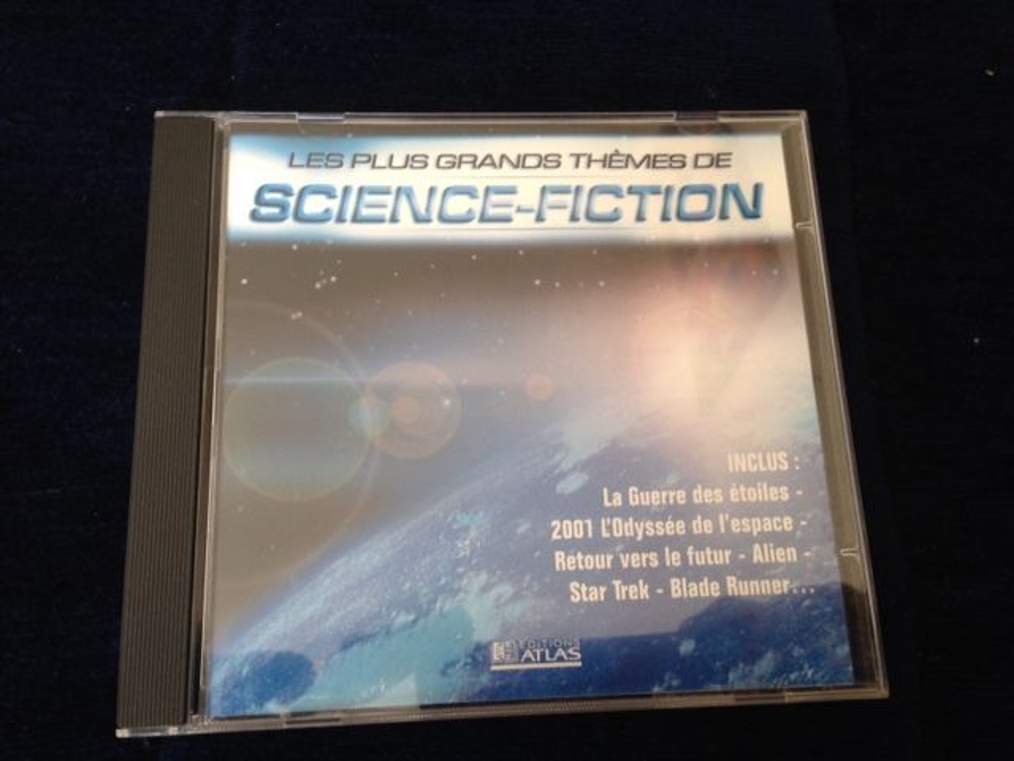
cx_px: 507
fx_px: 967
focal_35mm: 33
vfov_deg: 42.9
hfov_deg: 55.4
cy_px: 380
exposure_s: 1/20
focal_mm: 4.12
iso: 80
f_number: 2.4
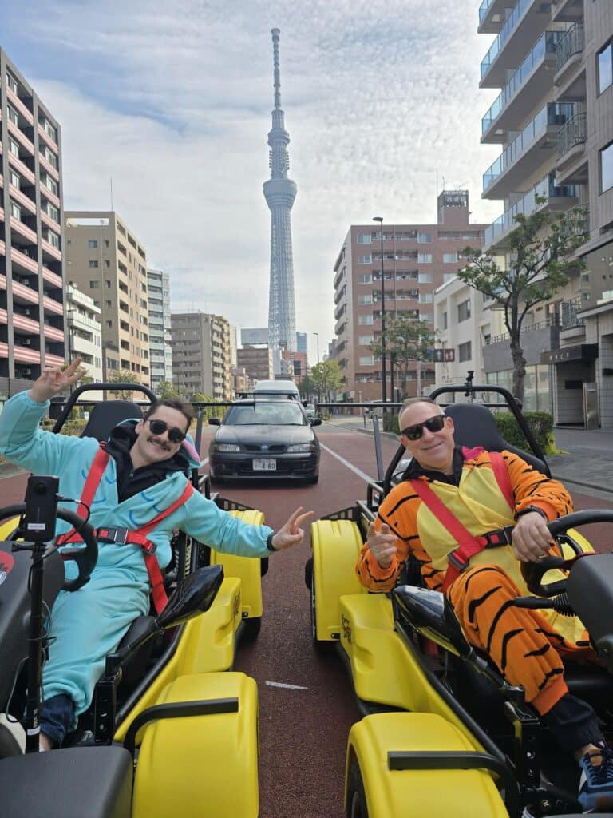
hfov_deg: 58.9
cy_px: 409
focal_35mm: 23
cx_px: 306
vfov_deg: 73.9
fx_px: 543
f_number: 1.7
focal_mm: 6.3
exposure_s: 1/814
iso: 12
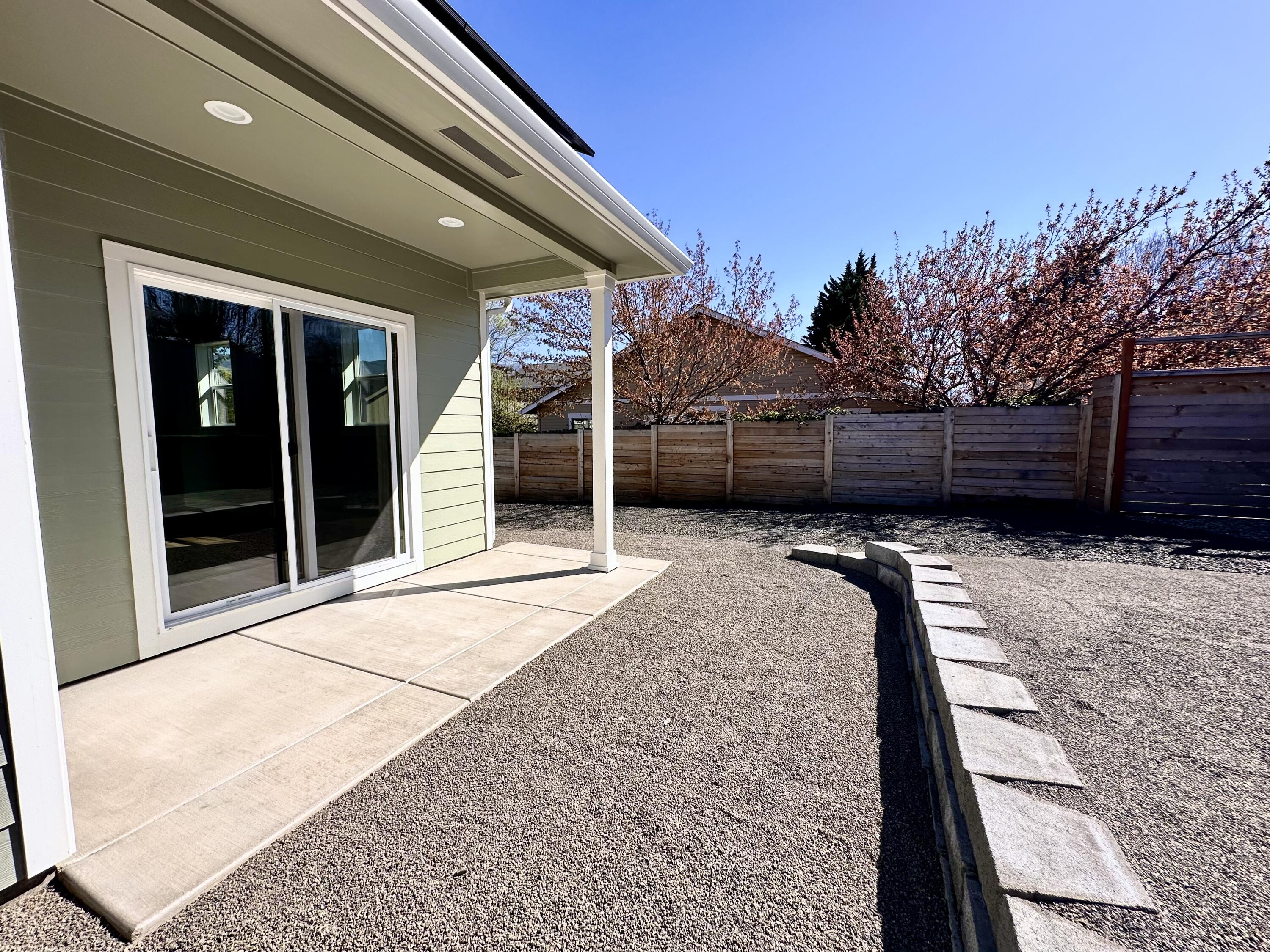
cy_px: 476
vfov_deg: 85.7
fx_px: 514
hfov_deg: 102.1
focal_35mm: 14
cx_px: 635
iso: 50
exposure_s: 1/1618
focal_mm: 2.22
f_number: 2.2
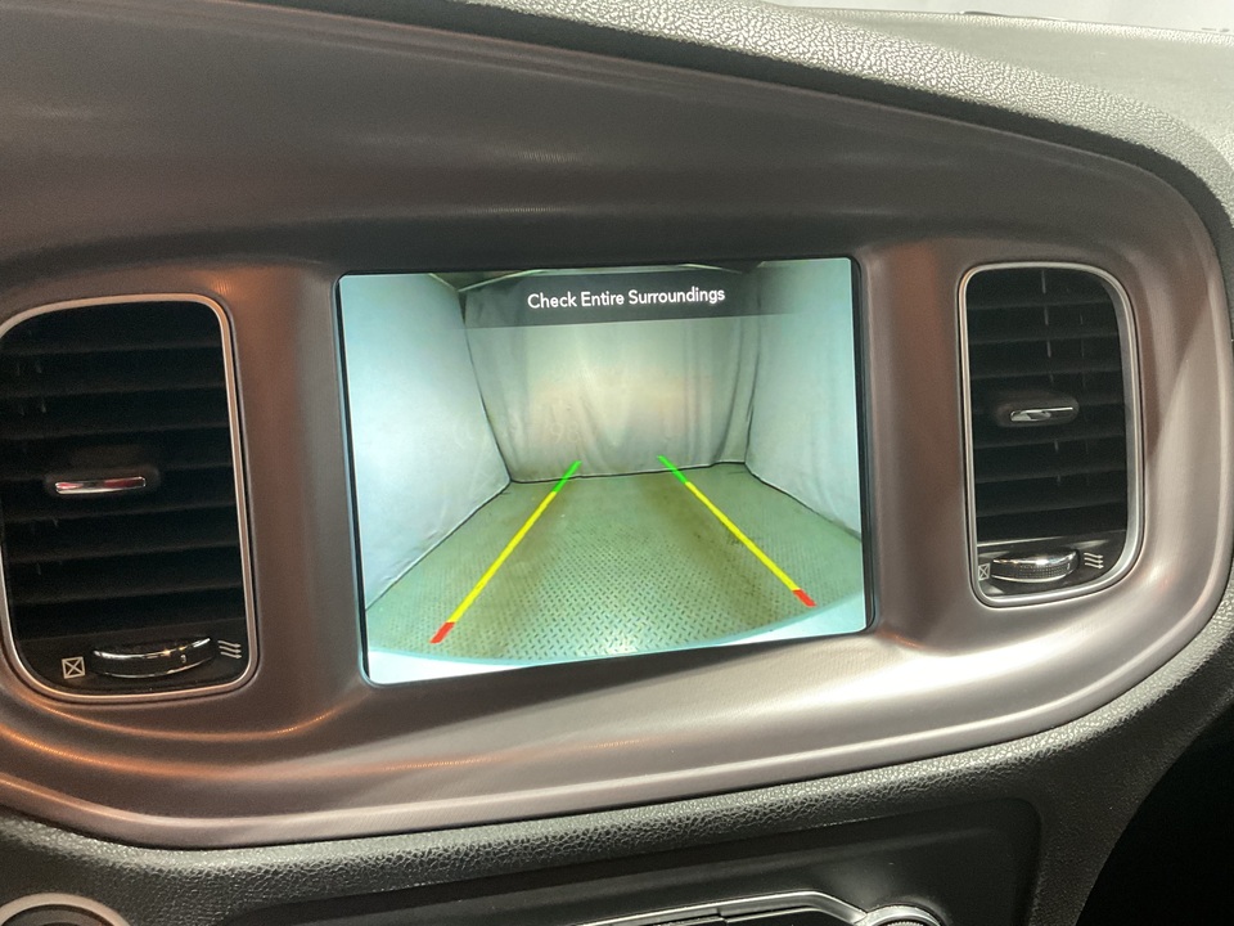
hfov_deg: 61.7
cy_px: 463
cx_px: 617
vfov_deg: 48.2
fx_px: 1034
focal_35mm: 29
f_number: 1.8
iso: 200
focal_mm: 3
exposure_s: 1/40
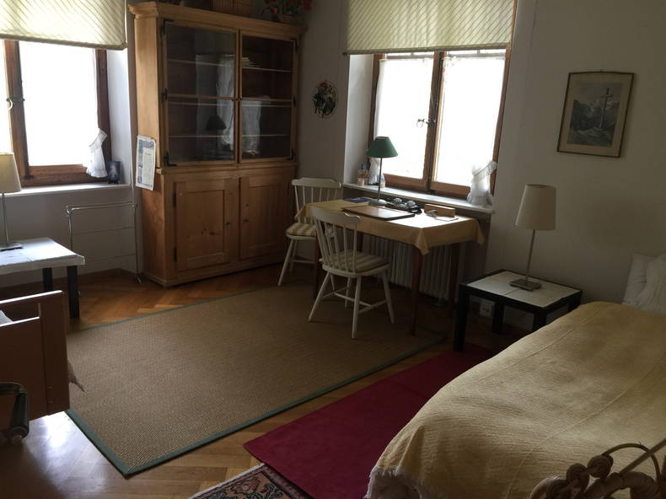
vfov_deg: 48.2
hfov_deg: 61.7
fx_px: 558
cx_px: 333
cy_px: 250
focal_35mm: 29
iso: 50
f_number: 2.2
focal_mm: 4.15
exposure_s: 1/17
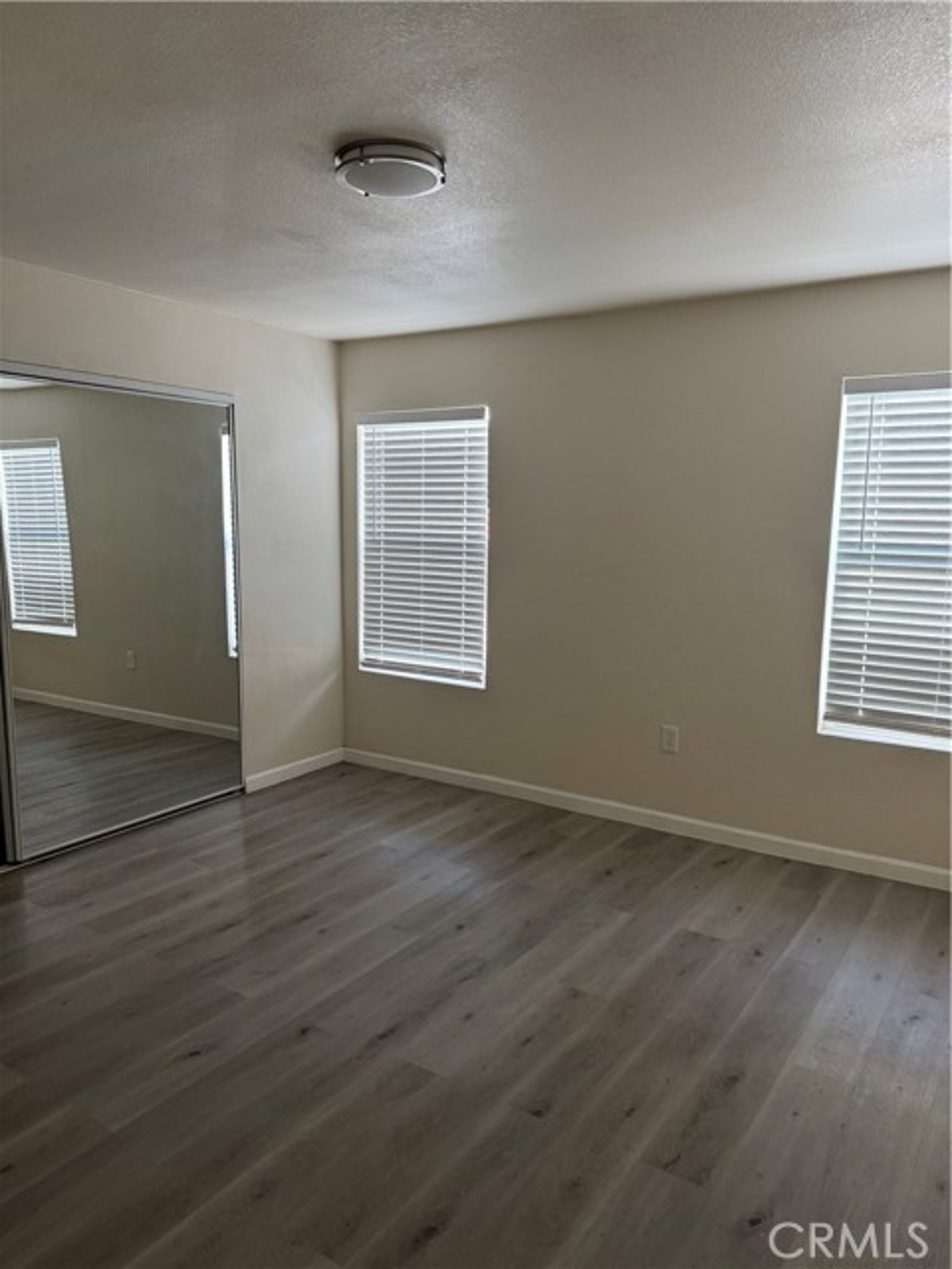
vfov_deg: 71.6
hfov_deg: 56.8
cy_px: 634
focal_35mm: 24
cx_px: 476
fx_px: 880
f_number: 1.78
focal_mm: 6.76
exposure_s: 1/60
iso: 320
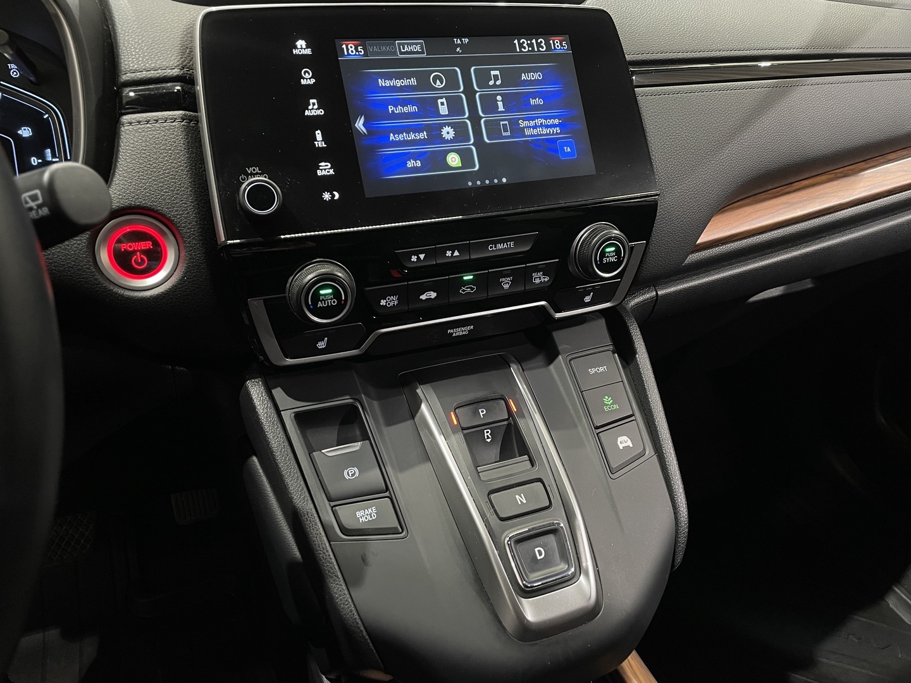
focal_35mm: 26
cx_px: 456
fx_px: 684
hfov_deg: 67.3
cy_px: 342
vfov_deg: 53.1
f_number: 1.6
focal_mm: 4.2
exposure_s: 1/50
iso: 200
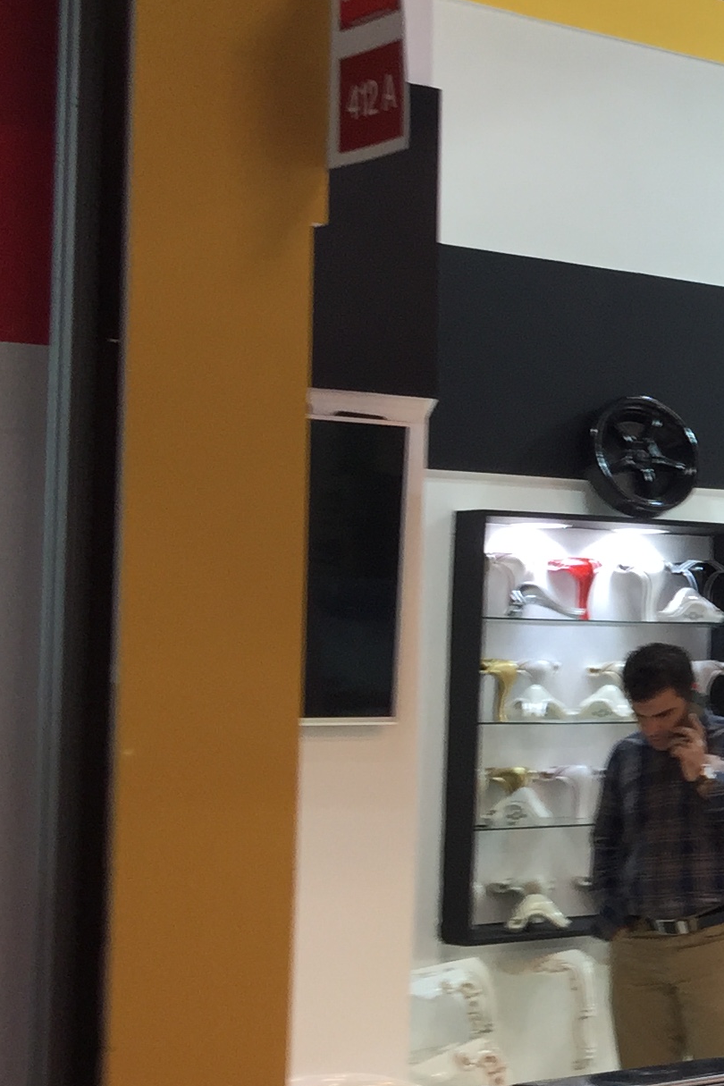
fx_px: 2443
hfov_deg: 14.3
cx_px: 1400
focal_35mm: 81
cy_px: 592
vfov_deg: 25.1
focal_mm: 4.15
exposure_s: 1/50
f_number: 2.2
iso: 32
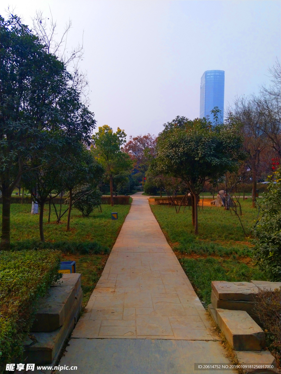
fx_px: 271
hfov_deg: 54.9
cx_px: 140
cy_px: 187
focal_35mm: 25
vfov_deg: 69.4
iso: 100
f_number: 1.75
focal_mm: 4.28
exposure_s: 1/2197
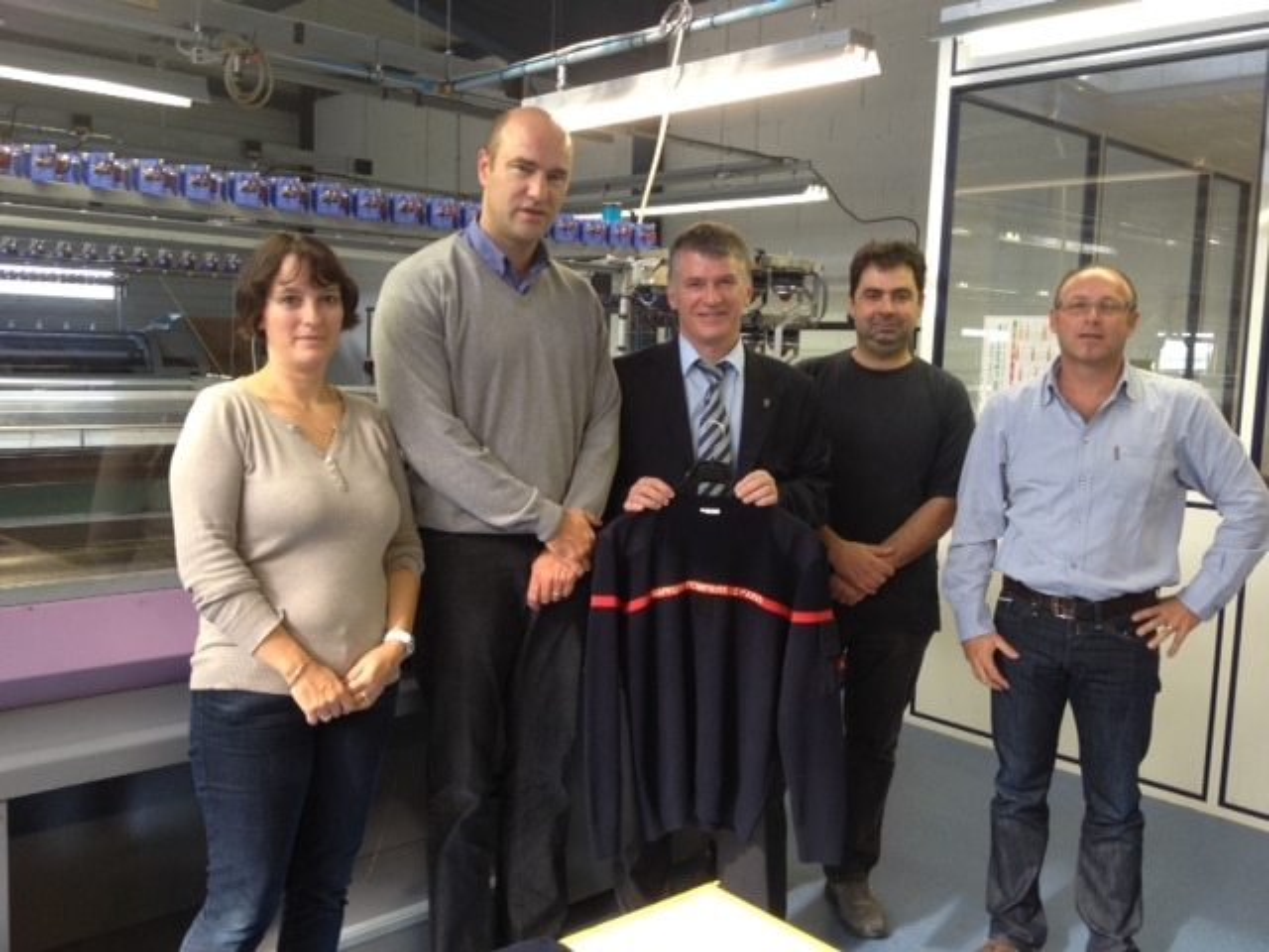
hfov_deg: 52.6
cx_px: 634
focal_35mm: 35
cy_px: 476
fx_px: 1283
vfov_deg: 40.7
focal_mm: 4.28
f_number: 2.4
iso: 64
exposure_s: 1/24
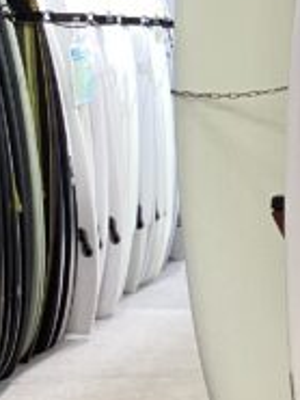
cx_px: 473
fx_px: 1547
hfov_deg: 10.6
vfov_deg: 14.7
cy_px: 277
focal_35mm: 134
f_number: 2.4
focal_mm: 3.3
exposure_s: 1/50
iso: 125
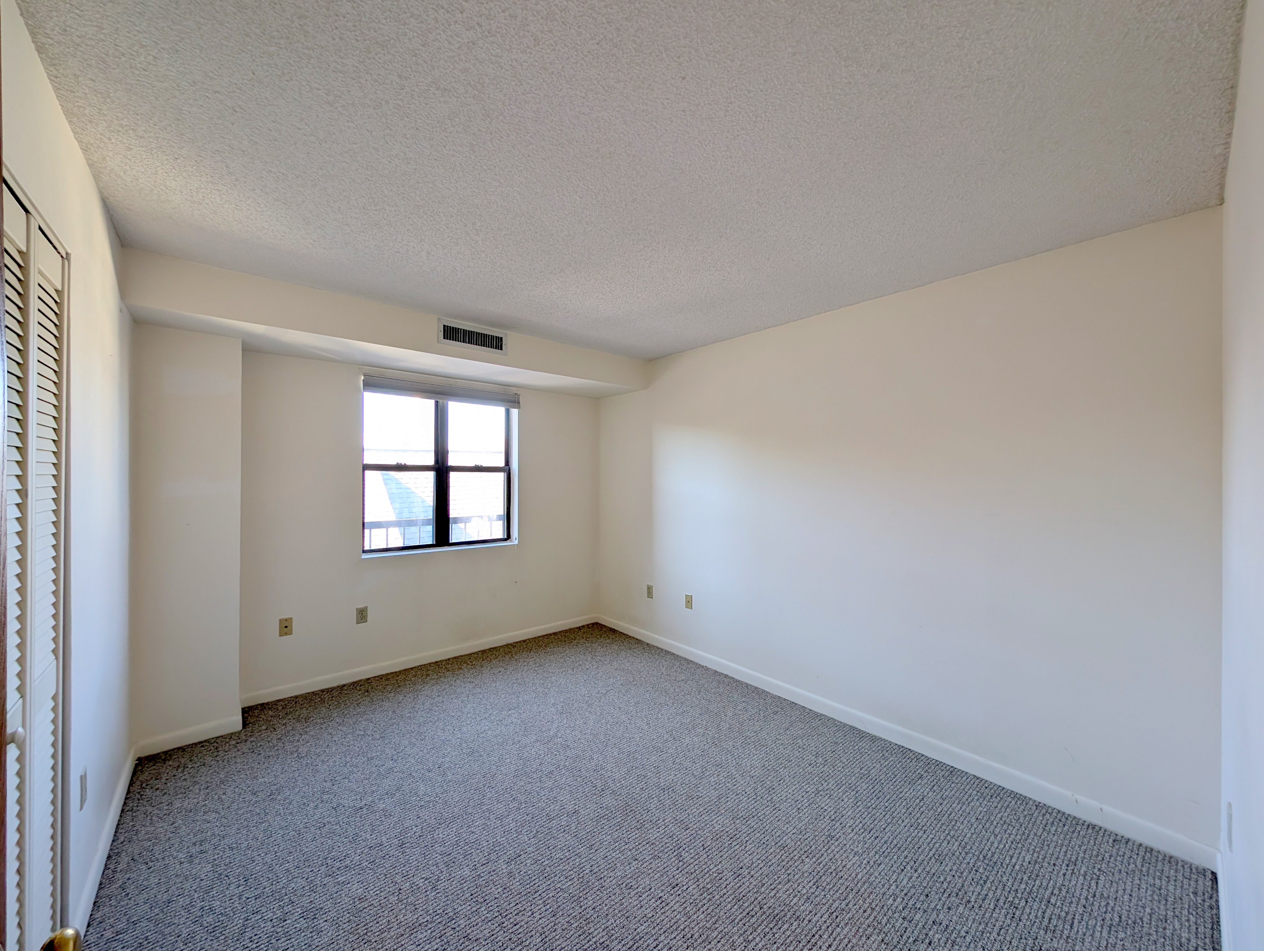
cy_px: 476
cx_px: 632
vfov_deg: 94.6
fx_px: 439
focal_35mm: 12
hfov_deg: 110.5
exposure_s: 1/146
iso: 158
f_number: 1.95
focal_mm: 2.23
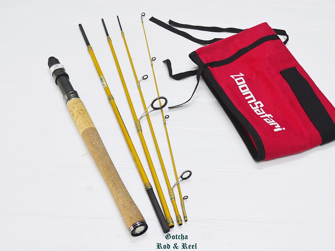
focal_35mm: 53
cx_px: 177
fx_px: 513
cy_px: 124
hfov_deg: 36.2
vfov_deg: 27.5
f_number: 6.3
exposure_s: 1/8
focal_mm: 32
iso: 400
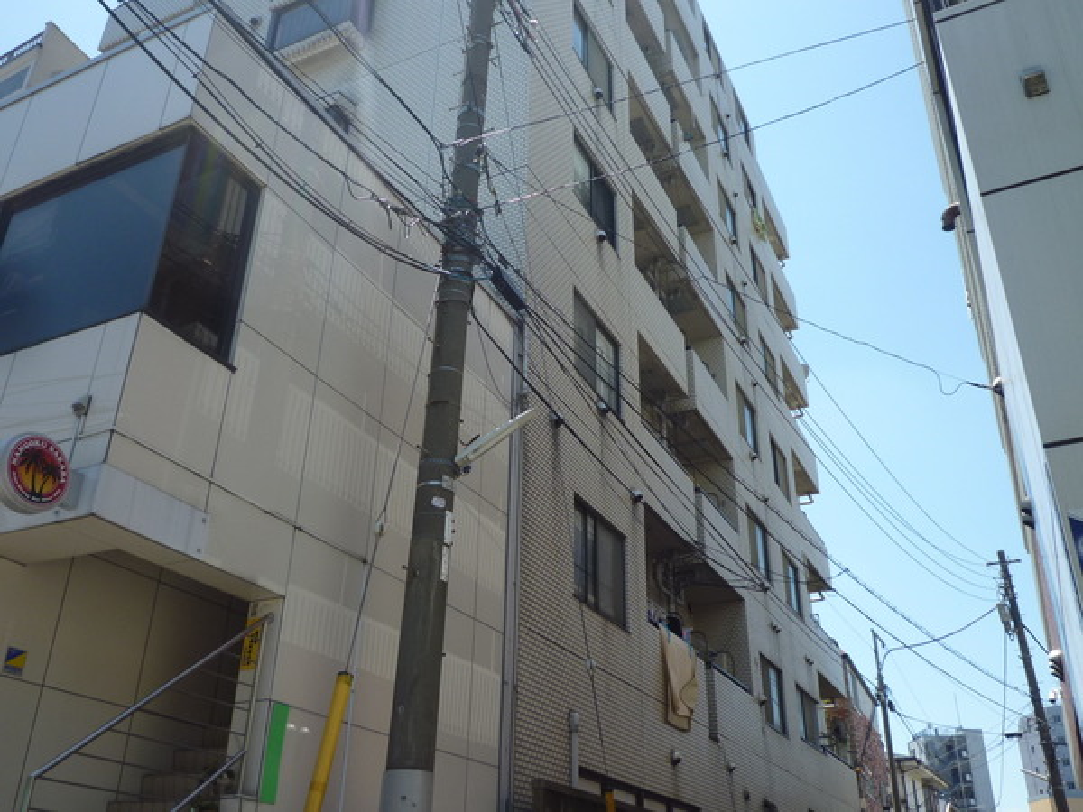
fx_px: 970
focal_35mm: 31
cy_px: 406
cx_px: 542
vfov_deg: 45.4
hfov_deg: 58.4
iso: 80
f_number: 2.8
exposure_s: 1/500
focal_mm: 4.4
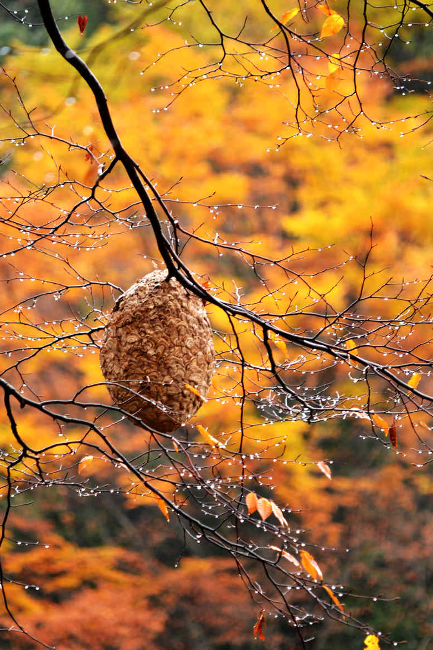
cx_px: 193
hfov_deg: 4.2
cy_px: 339
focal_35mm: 328
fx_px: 5917
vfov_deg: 6.3
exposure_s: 1/10
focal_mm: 190
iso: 100
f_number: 5.6
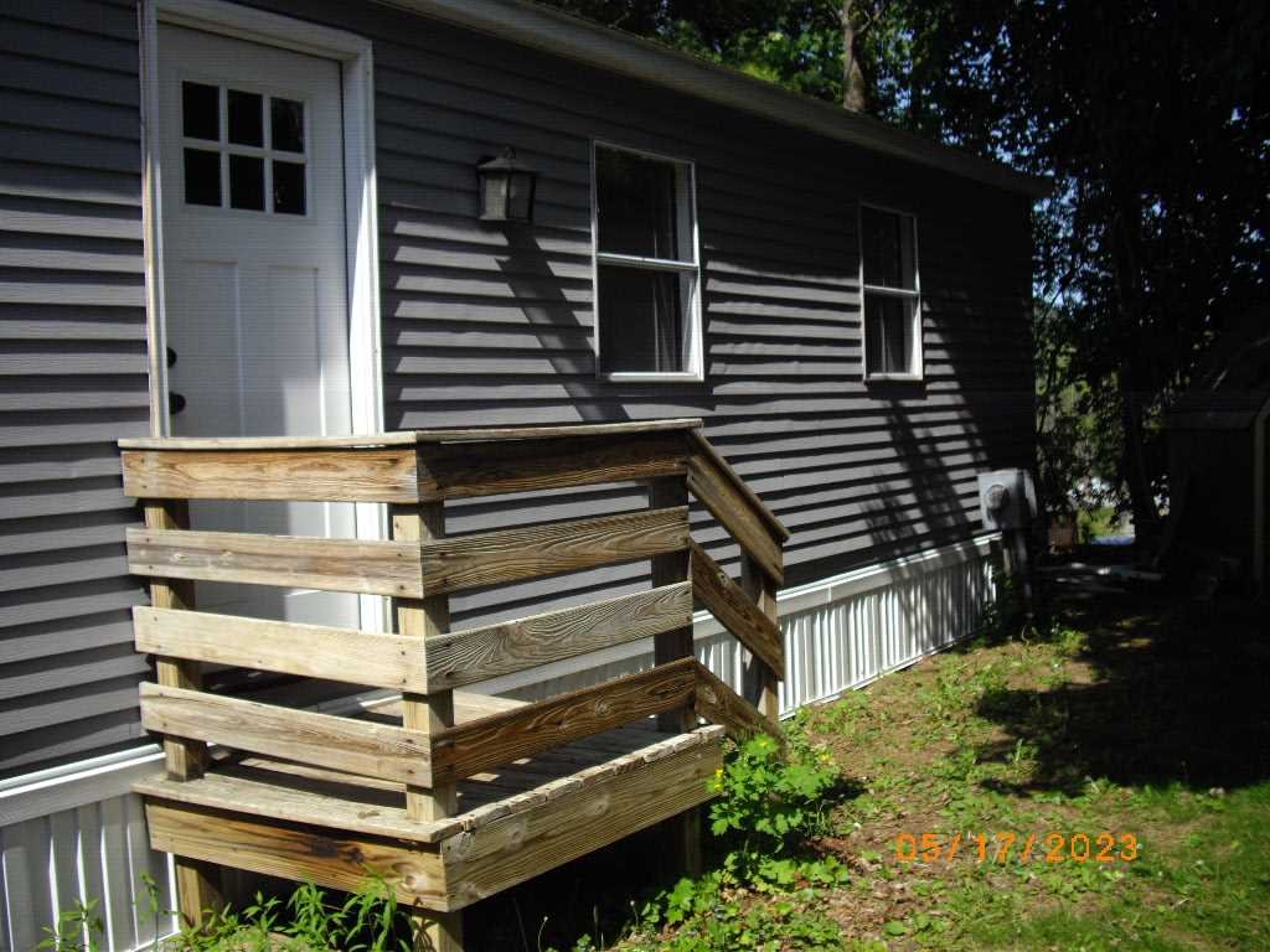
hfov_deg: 49.0
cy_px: 476
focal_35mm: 38
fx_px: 1394
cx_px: 635
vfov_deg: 37.7
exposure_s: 1/500
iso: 64
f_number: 2.8
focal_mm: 7.9
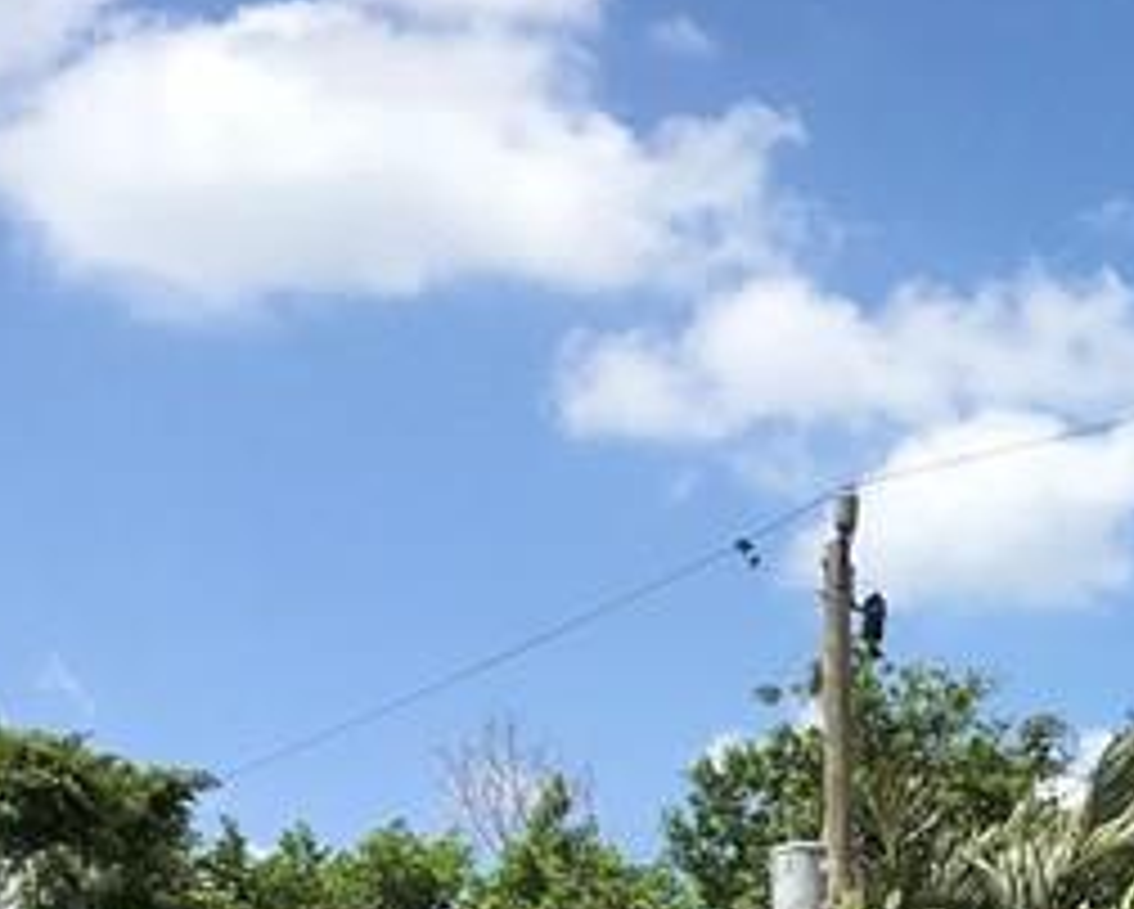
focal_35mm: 115
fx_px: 3863
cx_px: 2038
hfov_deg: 14.6
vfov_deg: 12.6
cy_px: 1480
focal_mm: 4.15
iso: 25
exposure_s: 1/2024
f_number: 2.2
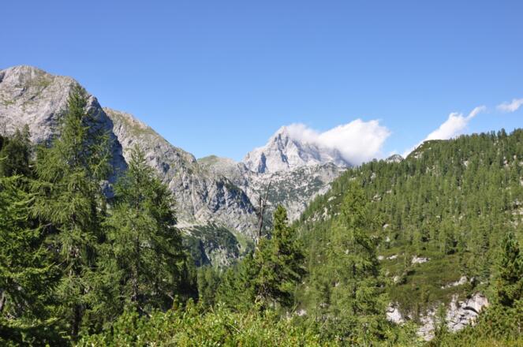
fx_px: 435
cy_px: 174
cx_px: 262
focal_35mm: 30
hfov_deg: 62.0
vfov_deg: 43.5
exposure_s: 1/200
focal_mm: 20
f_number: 10
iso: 200
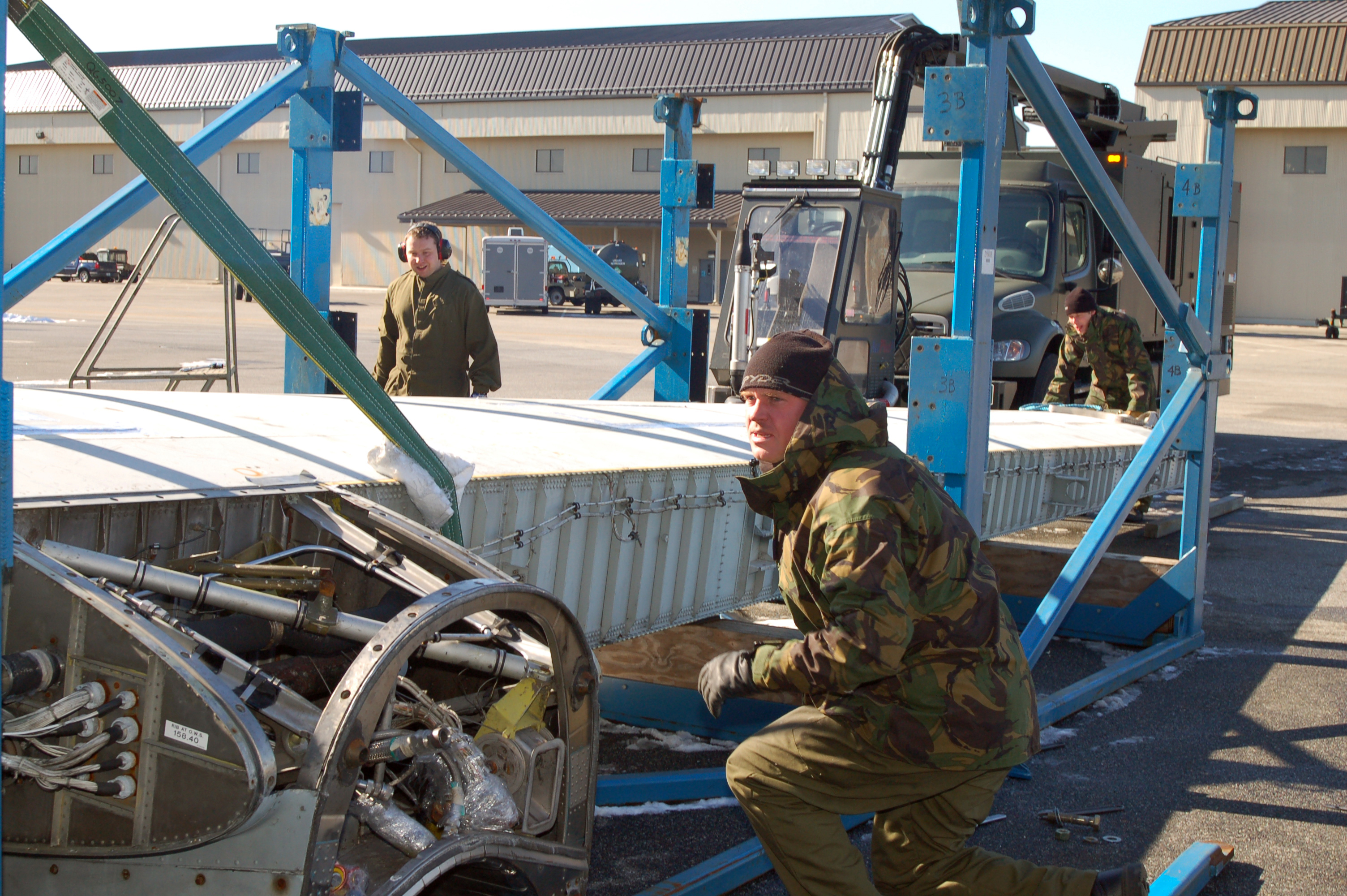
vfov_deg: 25.7
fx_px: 1963
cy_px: 448
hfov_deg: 37.9
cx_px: 674
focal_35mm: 52
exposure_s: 1/250
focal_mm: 35
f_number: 8
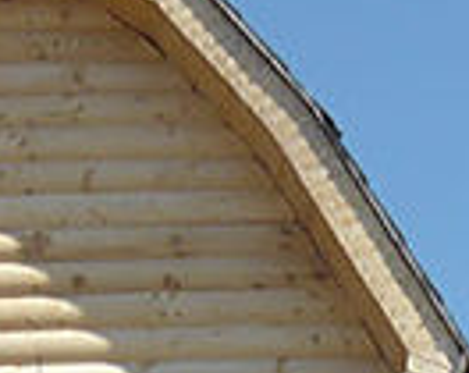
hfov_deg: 8.8
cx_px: 142
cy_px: 1032
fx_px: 3047
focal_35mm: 220
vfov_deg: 6.5
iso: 100
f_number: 8
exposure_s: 1/200
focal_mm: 5.5
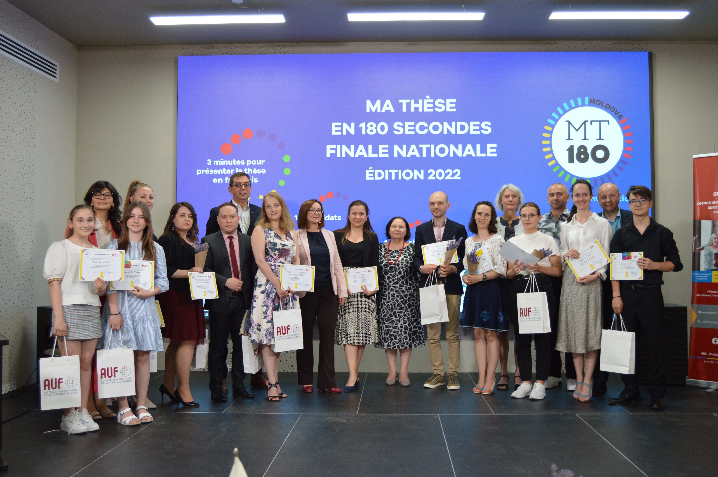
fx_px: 687
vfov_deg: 38.3
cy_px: 238
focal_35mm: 34
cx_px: 359
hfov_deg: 55.1
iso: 450
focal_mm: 23
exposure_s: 1/60
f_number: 3.8
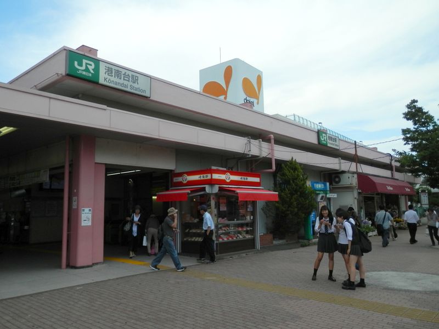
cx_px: 220
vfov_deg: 51.4
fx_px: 342
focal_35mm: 27
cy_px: 164
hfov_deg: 65.3
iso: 80
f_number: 9
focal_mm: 5
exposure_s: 1/160
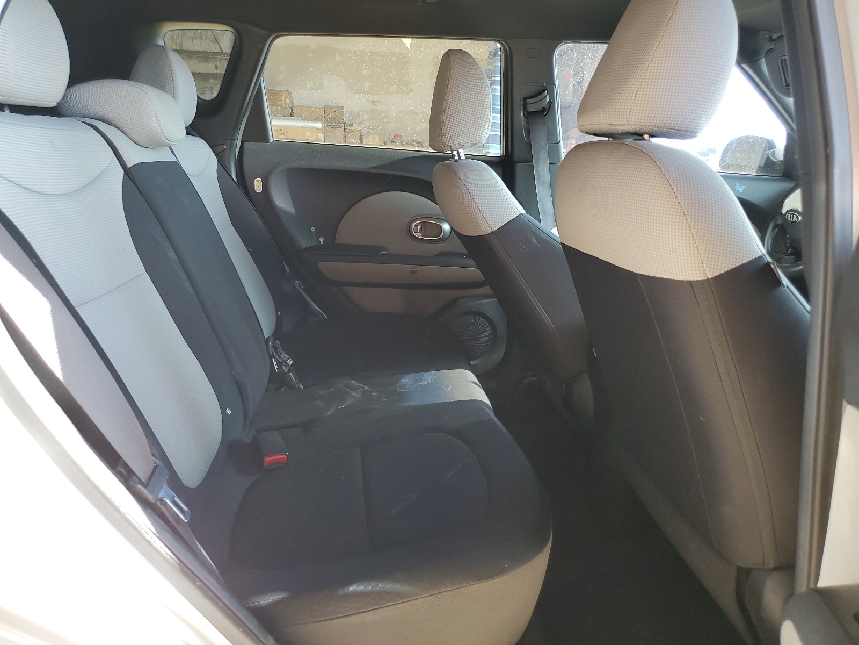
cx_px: 430
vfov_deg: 53.1
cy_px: 322
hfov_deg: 67.3
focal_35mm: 26
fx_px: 645
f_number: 1.5
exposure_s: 1/60.2
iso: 61
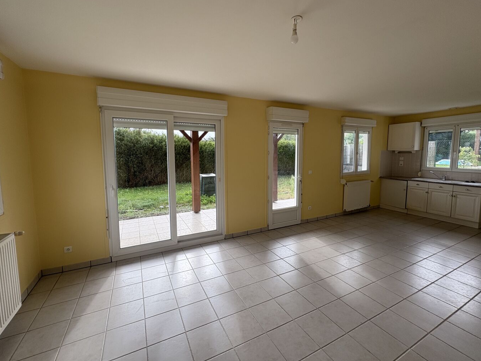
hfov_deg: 98.1
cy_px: 172
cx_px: 234
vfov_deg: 81.7
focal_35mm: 15
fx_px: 208
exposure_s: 1/220
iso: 64
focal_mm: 2.22
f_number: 2.2
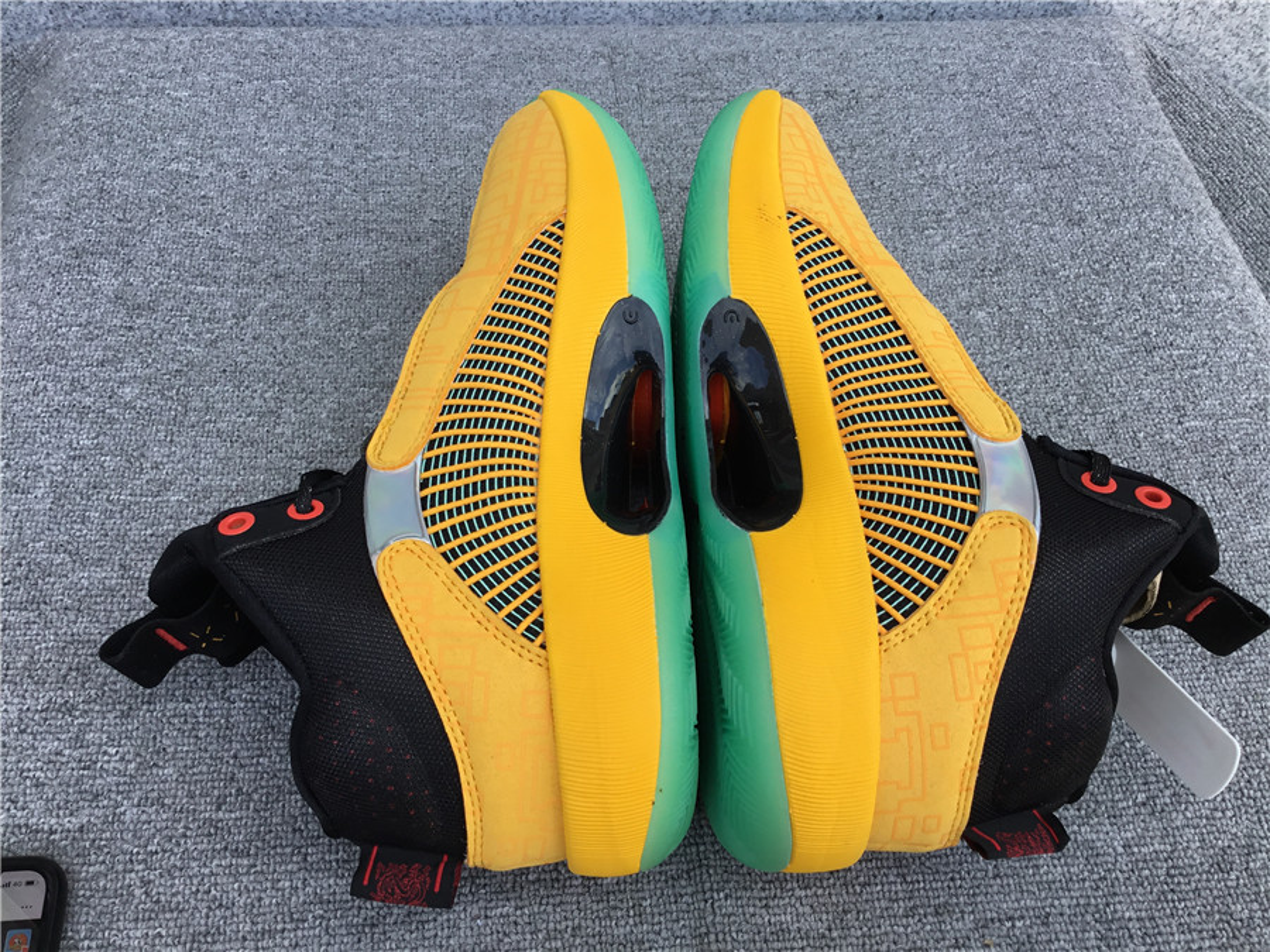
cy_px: 476
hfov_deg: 58.4
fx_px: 1137
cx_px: 635
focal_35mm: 31
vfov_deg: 45.4
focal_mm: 3.3
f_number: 2.4
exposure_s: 1/196
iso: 25
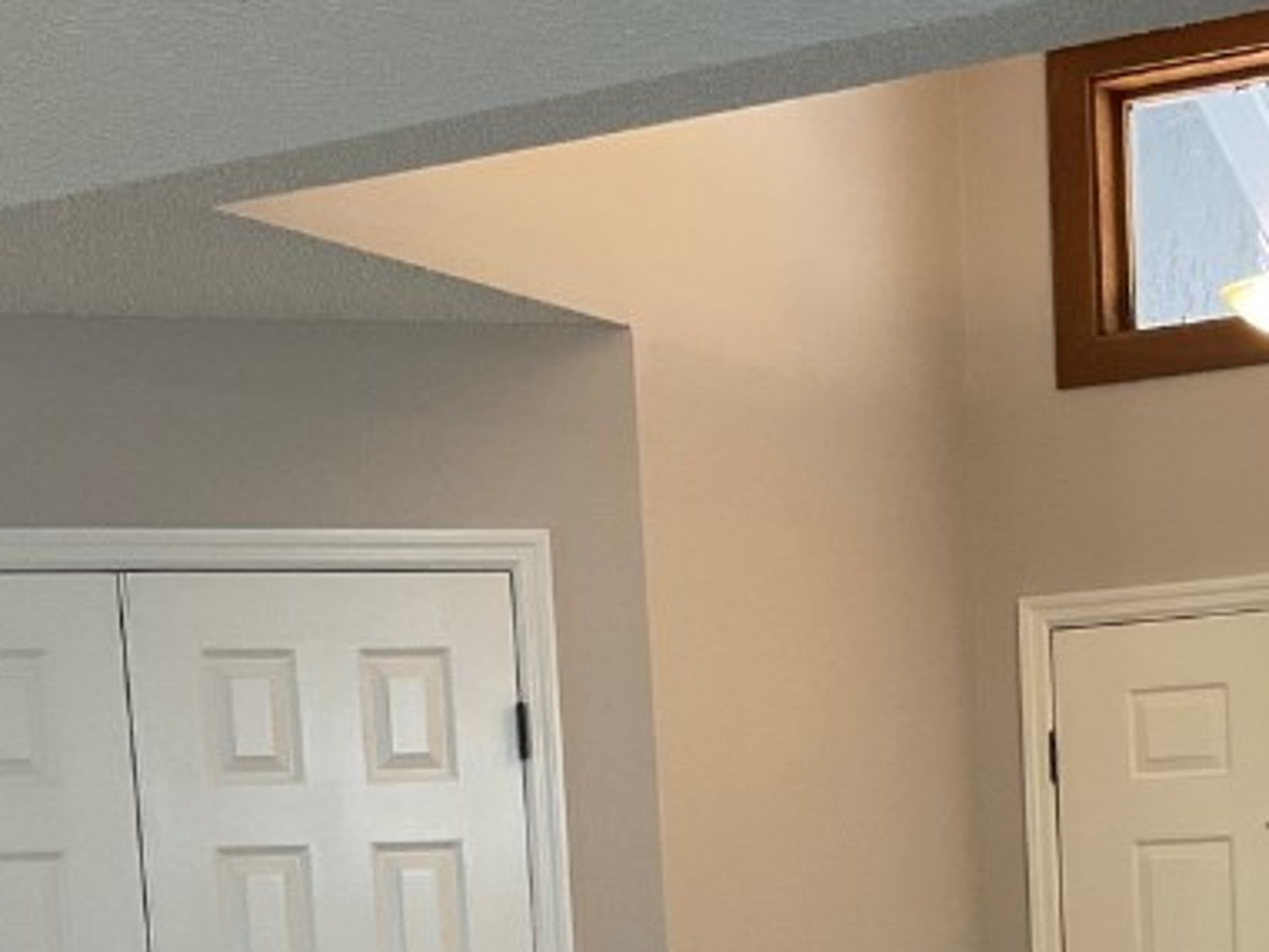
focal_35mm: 78
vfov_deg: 17.8
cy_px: 1215
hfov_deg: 24.8
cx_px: 909
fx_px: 2860
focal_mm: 3
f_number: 1.8
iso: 100
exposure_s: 1/60
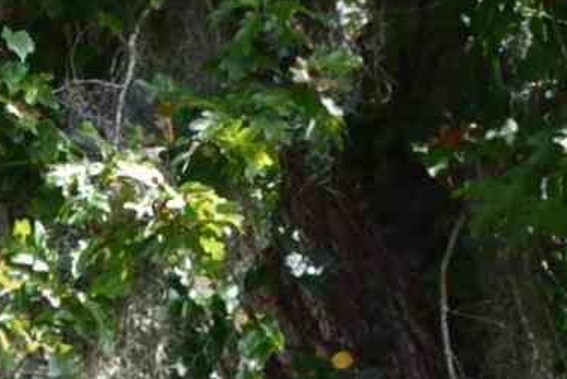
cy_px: 1463
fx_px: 5437
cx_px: -516
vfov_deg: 3.8
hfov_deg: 5.8
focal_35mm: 345
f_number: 9
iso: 400
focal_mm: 29
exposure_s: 1/125
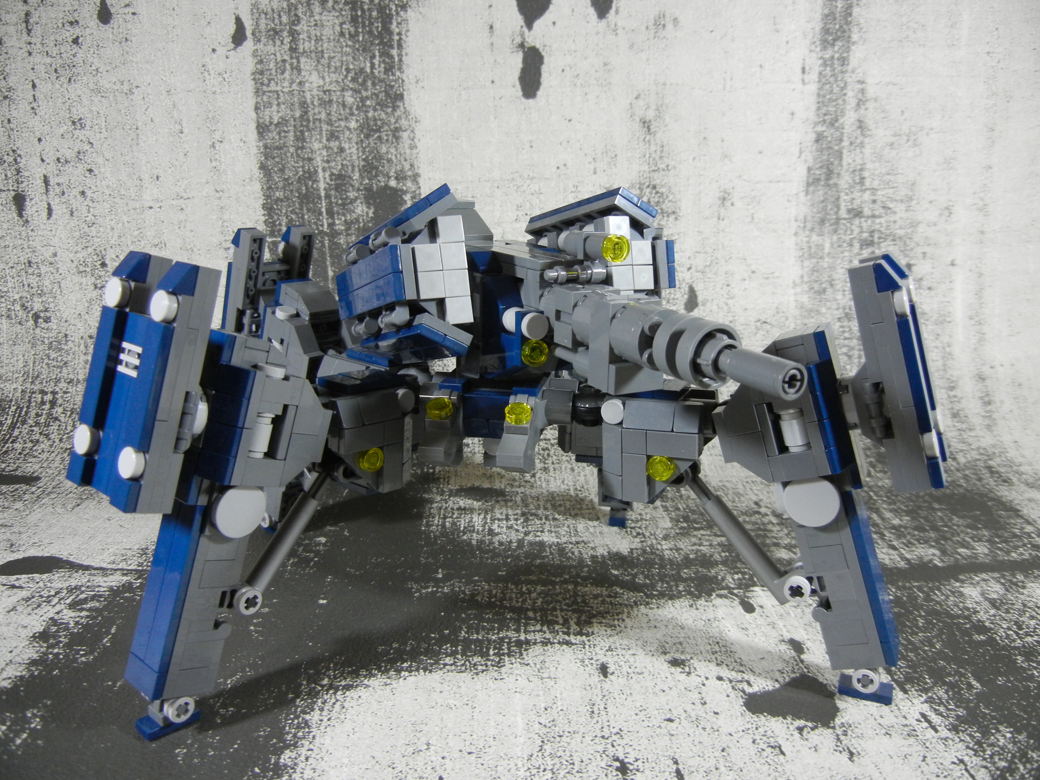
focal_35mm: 30
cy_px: 390
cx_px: 520
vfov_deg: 46.8
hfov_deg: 60.0
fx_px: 901
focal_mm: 5.4
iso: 400
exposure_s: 1/31.4
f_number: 3.5
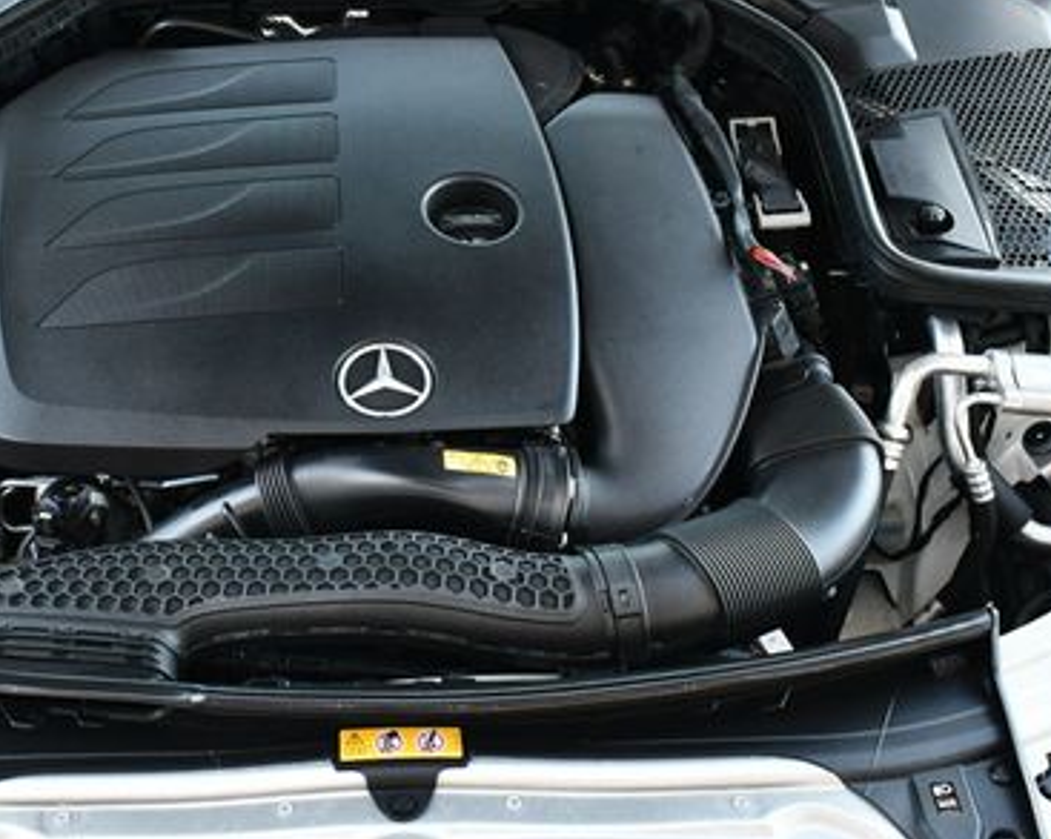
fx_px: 1834
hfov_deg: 31.6
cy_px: 355
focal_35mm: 59
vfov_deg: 25.7
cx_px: 315
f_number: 3.5
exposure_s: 1/200
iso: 800
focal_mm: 18
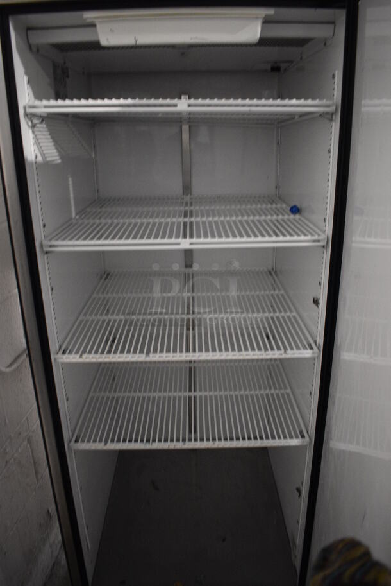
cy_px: 293
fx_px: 439
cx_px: 196
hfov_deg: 48.0
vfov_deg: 67.3
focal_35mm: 27
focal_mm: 18
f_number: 3.5
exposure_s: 1/30
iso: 2000
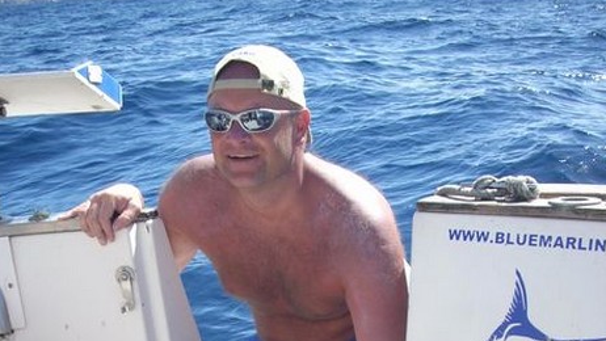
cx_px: 307
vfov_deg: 20.5
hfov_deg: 37.8
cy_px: 405
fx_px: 884
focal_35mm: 55
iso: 64
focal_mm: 6.2
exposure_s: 1/125
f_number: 5.6
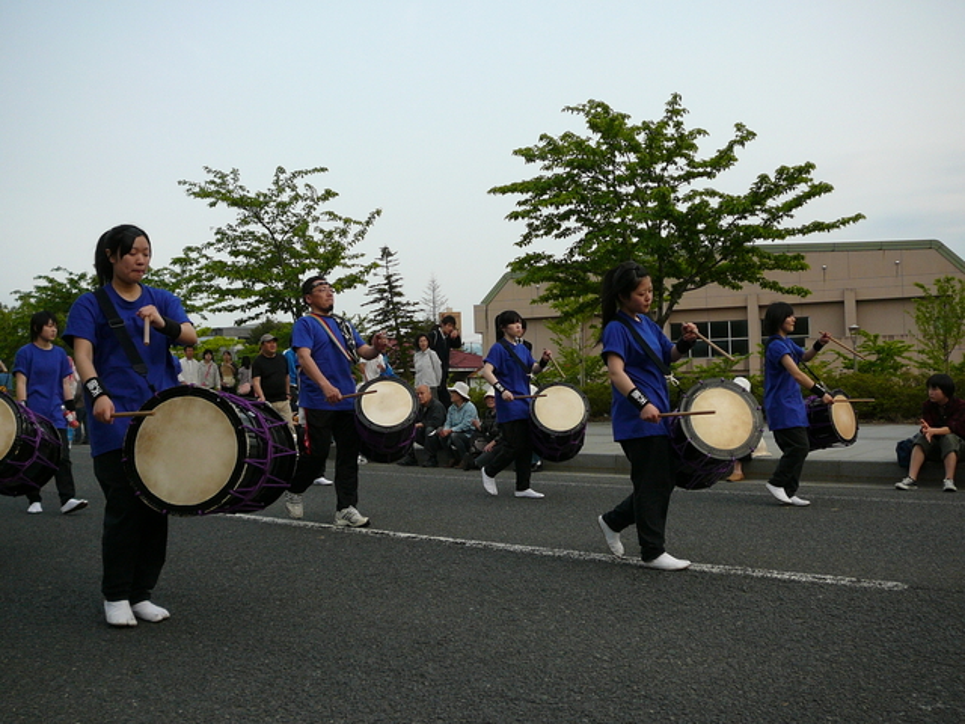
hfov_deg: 52.6
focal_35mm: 35
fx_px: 976
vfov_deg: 40.7
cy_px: 362
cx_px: 482
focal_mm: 5.2
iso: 80
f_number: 2.8
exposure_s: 1/500
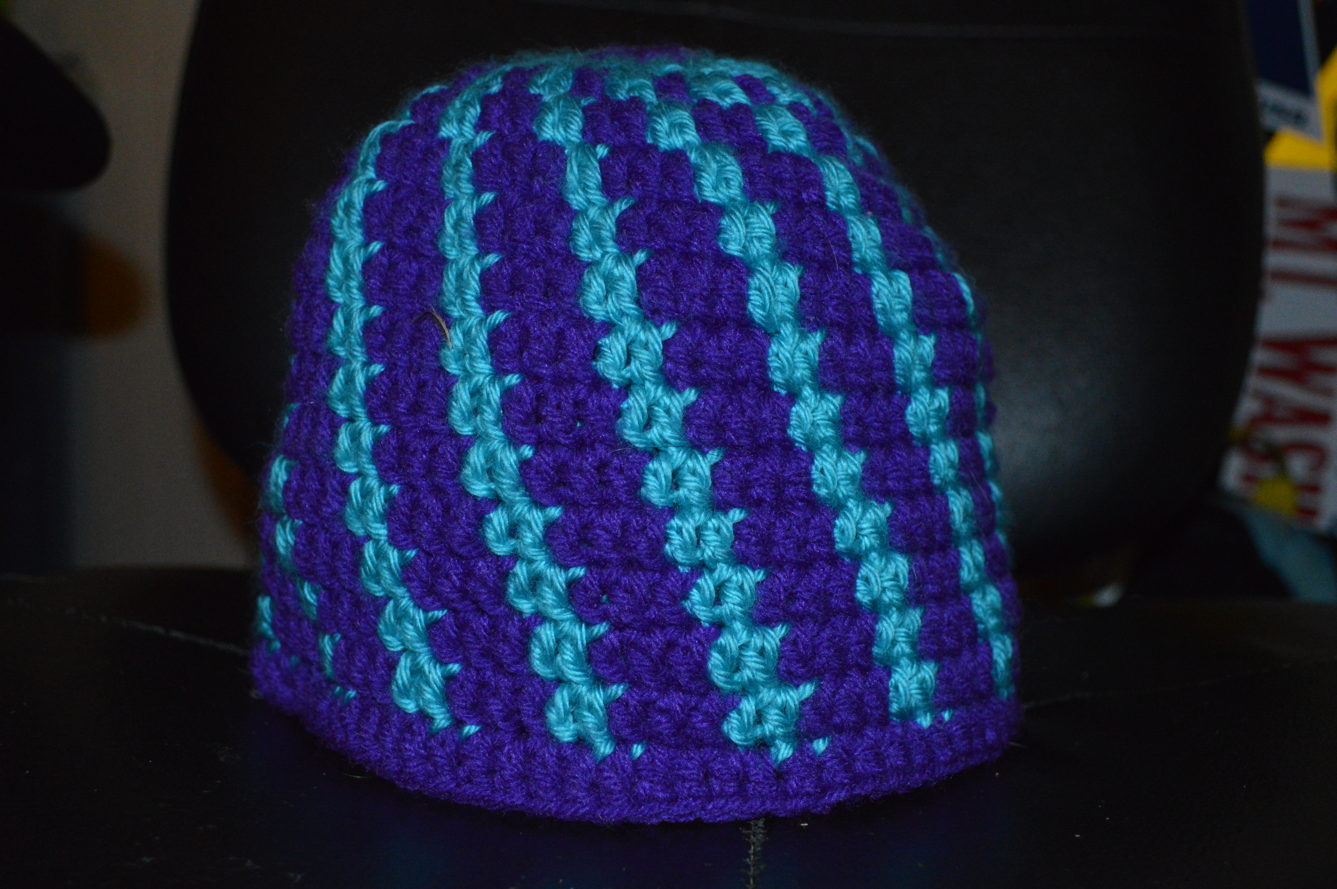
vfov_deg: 28.0
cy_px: 444
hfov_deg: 41.1
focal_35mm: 48
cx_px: 668
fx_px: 1781
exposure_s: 1/60
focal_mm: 32
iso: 2500
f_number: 4.8
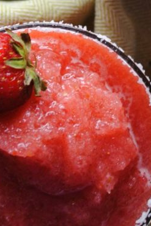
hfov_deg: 12.3
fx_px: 703
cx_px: 101
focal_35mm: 112
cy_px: 28
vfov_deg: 18.0
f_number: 4
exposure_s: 1/30
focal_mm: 24
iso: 200
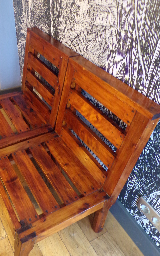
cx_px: 62
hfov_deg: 39.2
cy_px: 141
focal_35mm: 32
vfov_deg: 59.5
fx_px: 223
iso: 400
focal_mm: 4.3
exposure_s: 1/13
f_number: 3
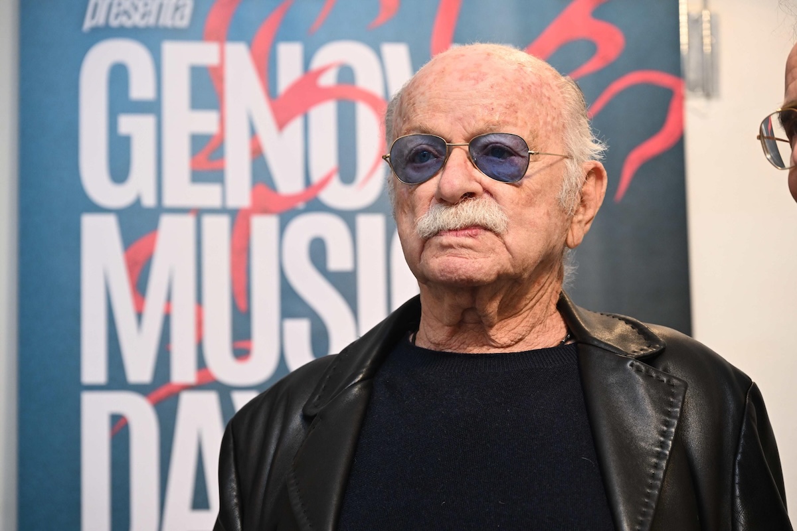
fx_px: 2324
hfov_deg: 19.5
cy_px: 266
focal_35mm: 105
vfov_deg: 13.0
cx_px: 398
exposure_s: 1/250
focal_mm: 105
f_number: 5
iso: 1400
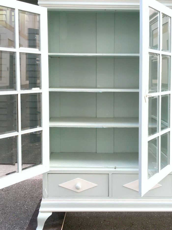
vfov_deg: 61.7
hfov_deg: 48.2
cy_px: 115
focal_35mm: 29
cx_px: 86
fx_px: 192
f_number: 2.2
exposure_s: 1/100
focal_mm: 4.15
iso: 40
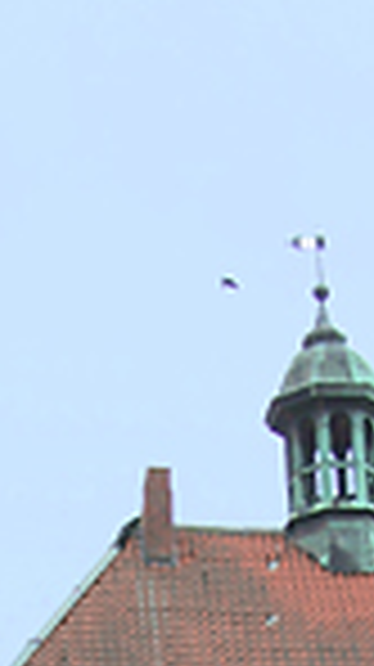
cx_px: 201
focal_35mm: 106
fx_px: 1873
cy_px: 819
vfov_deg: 19.0
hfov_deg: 11.4
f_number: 2.8
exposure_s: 1/250
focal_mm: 6.3
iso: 64
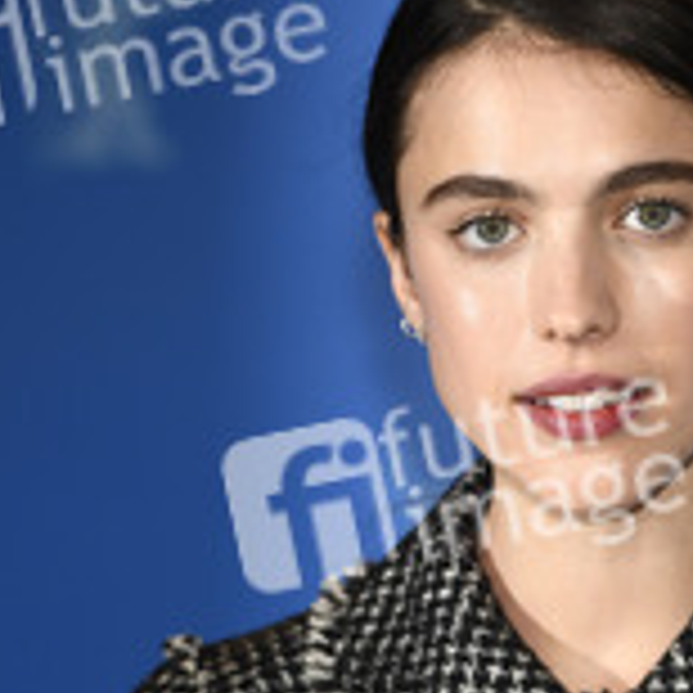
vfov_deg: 4.0
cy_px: 711
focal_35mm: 440
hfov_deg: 4.0
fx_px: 9966
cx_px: 585
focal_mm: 200
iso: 640
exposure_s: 1/500
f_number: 3.5
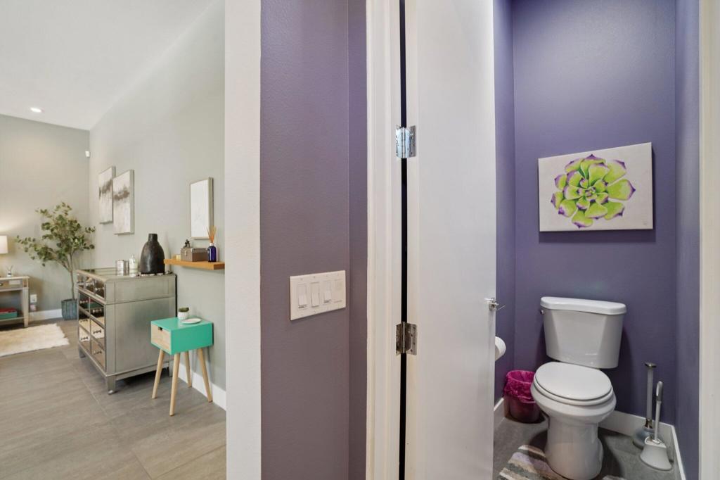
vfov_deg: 73.7
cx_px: 360
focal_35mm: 16
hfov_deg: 96.8
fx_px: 320
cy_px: 240
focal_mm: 16
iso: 400
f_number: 8
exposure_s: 1/10
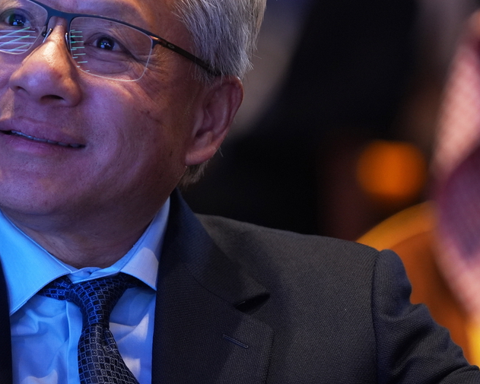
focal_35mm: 500
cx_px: 83
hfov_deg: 3.9
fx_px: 7104
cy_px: 131
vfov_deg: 3.1
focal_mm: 280
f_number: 4
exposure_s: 1/60
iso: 2000
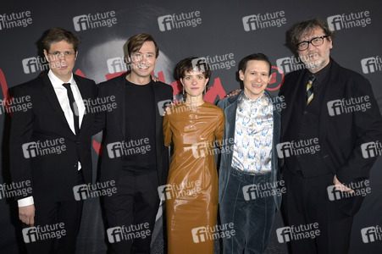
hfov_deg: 50.7
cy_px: 127
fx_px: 403
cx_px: 191
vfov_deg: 35.0
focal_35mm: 38
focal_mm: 38
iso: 640
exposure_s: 1/250
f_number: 5
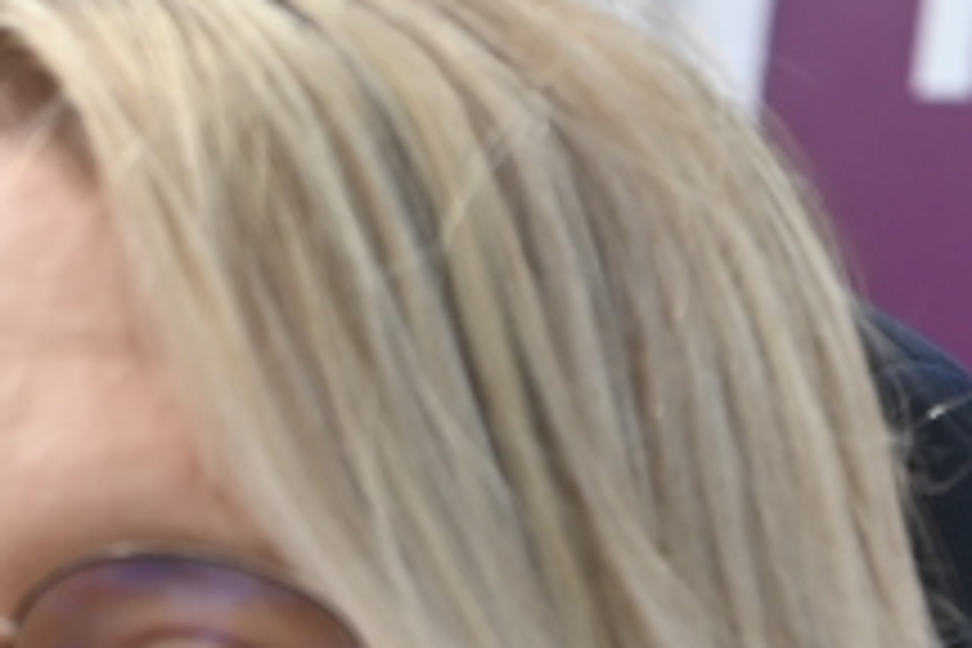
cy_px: 333
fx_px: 14174
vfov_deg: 2.6
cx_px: -135
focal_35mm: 525
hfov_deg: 3.9
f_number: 6.3
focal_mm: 70
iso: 100
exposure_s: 1/400
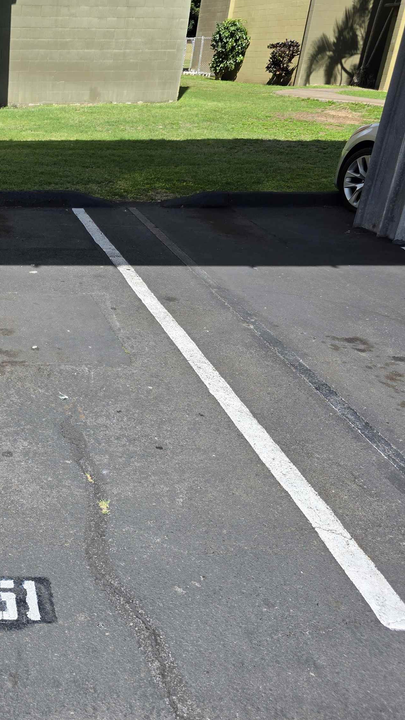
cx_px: -38
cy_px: 357
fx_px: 649
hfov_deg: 31.0
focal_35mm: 34
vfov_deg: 58.0
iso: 80
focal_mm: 6.3
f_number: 1.7
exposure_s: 1/4434
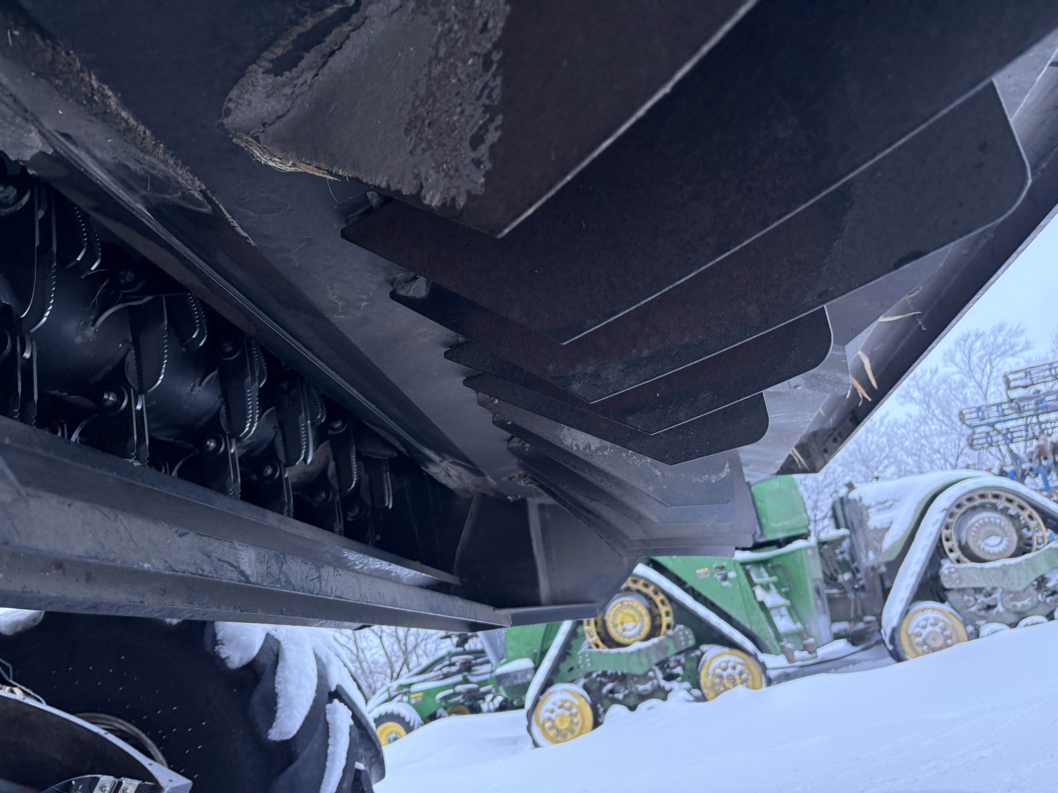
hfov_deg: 67.3
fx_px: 795
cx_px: 529
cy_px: 396
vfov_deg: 53.1
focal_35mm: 26
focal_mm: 5.96
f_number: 1.6
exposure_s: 1/83
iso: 125
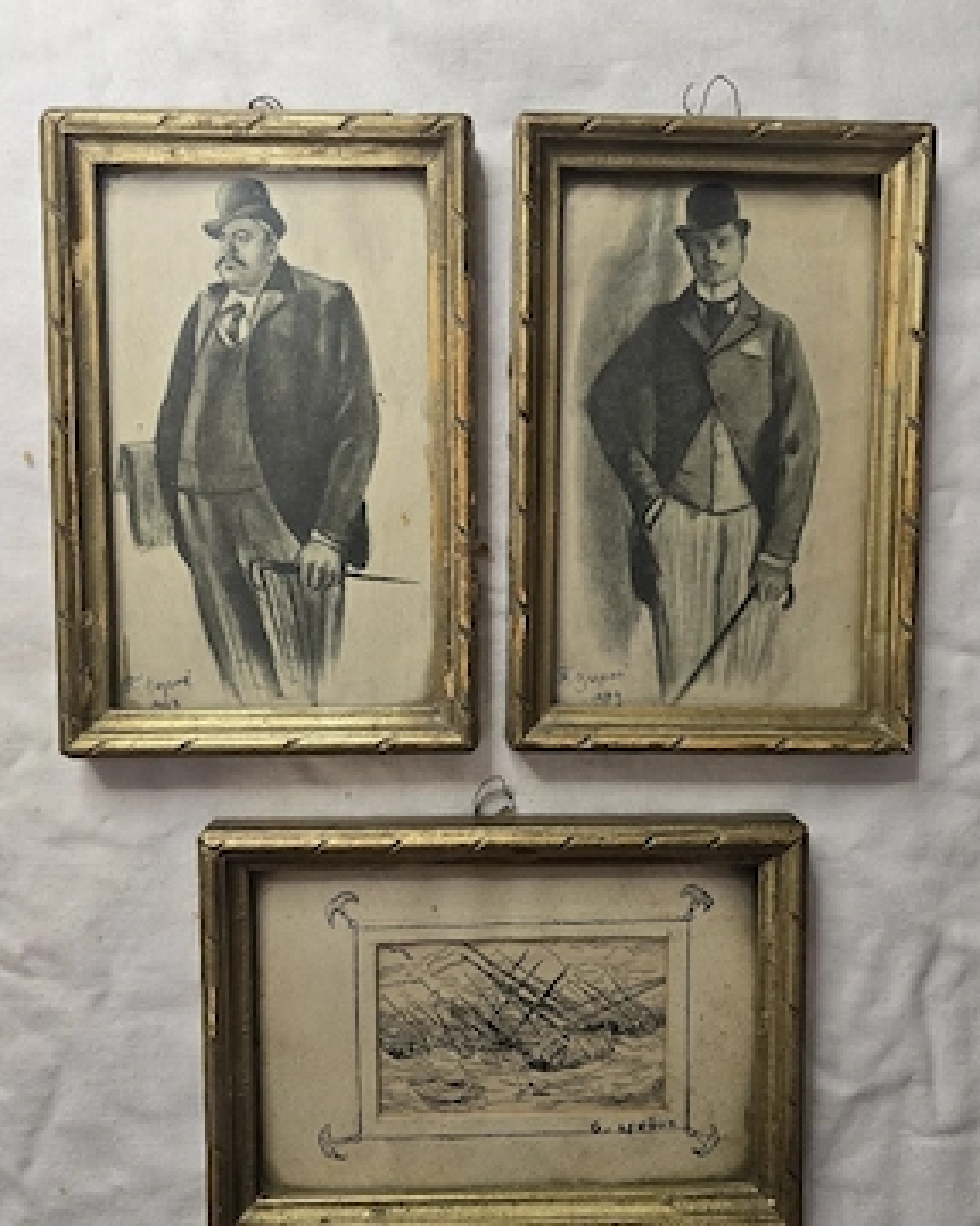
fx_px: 907
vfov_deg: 68.1
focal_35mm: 25
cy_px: 632
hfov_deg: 56.8
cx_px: 502
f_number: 1.7
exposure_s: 1/101
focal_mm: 6.3
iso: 400
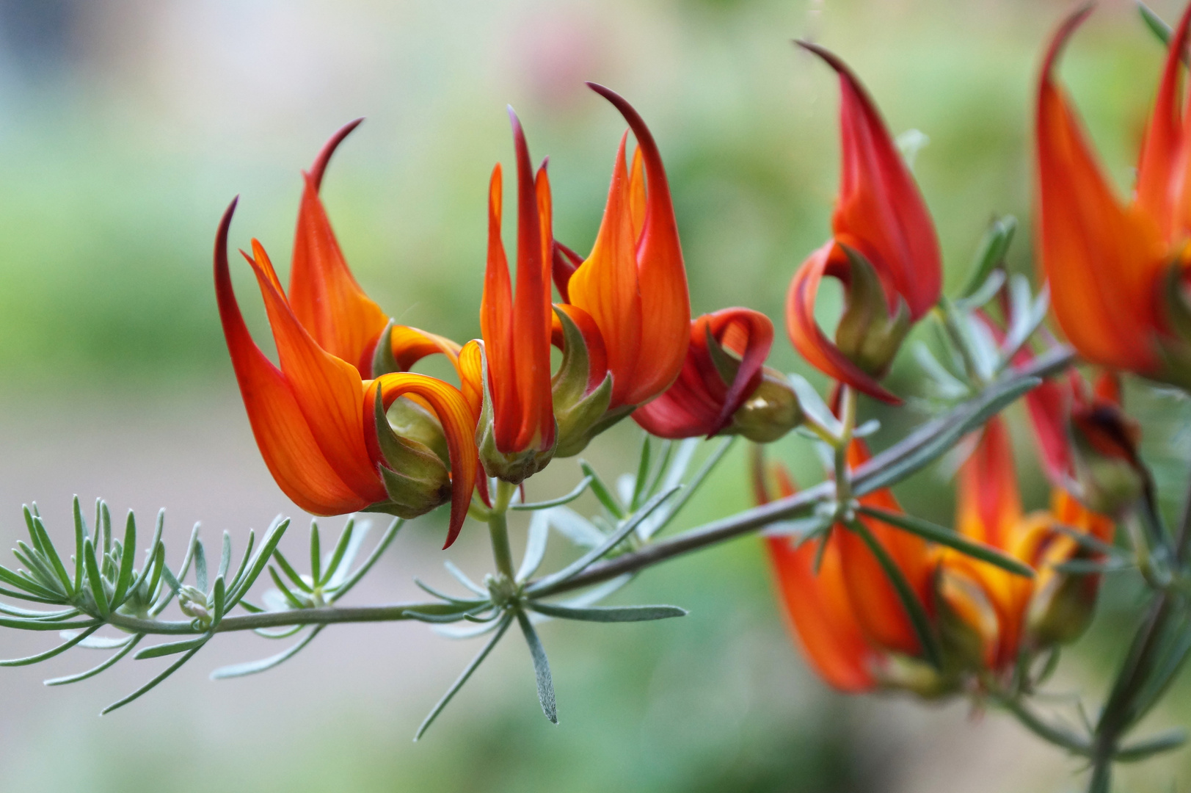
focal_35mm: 158
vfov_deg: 8.7
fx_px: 5207
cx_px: 596
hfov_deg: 13.0
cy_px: 396
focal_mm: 105
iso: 640
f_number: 5.6
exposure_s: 1/200
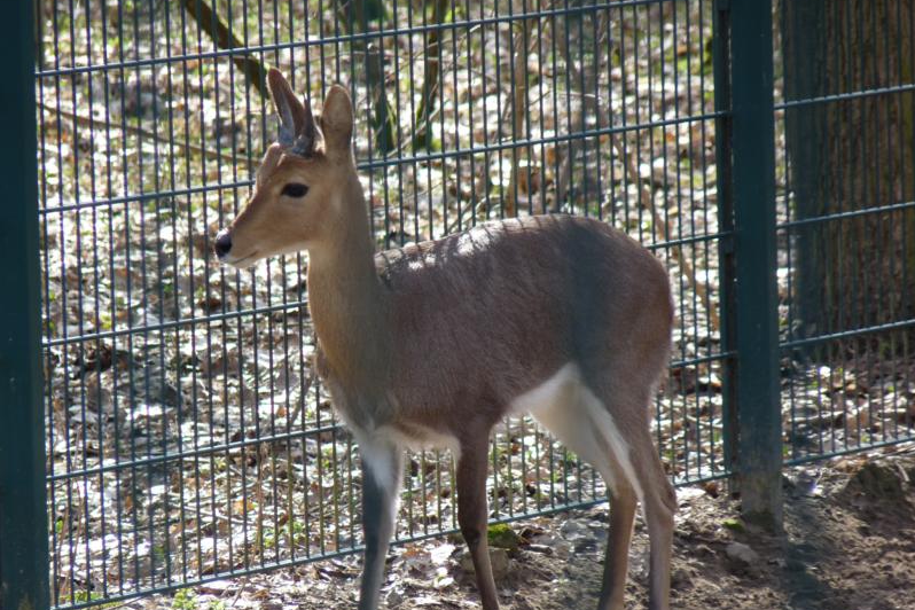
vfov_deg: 2.7
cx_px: 458
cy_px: 327
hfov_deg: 4.1
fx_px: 12885
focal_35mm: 507
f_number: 4.4
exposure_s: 1/125
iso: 100
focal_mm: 86.4
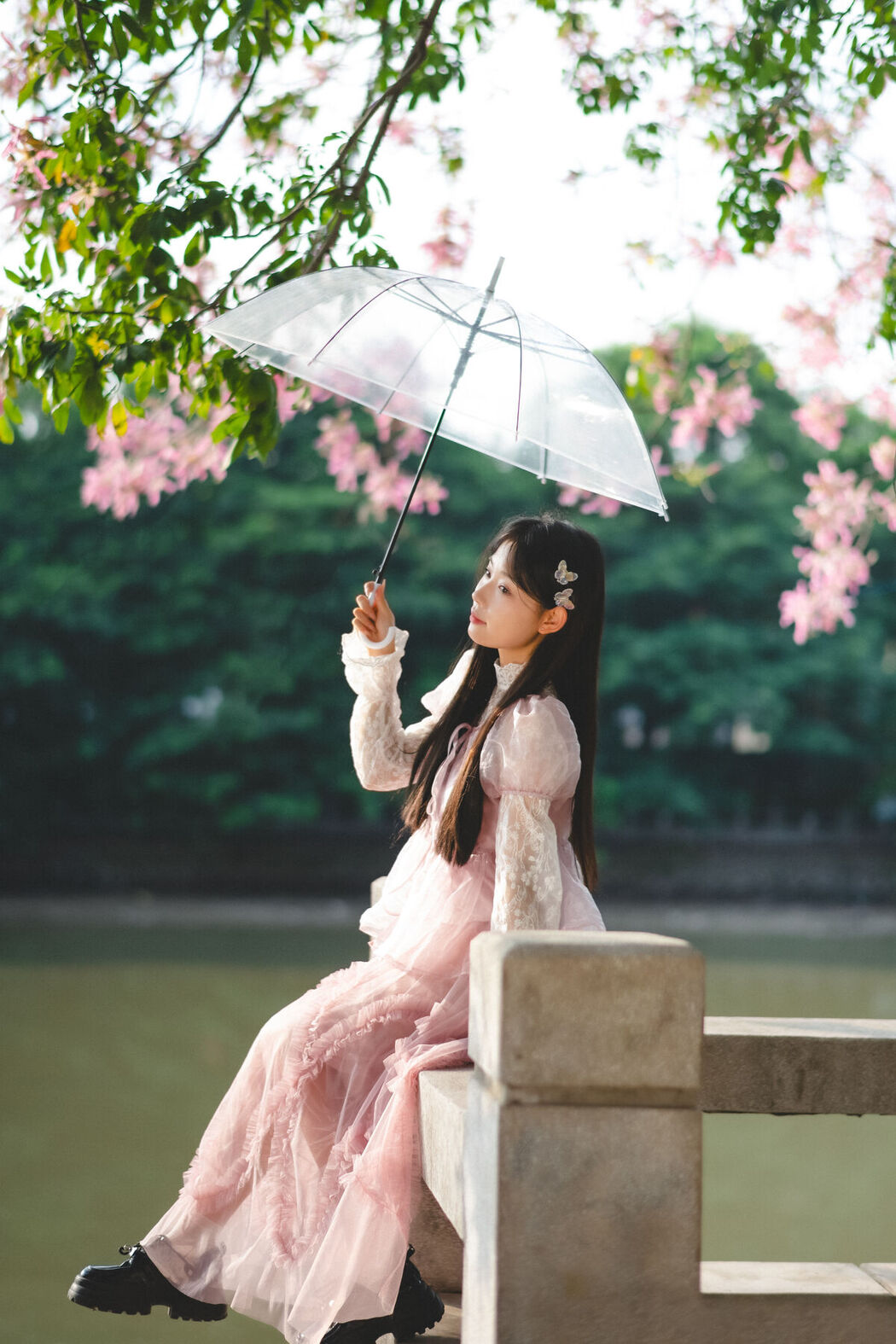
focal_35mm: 58
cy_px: 672
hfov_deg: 23.4
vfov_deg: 34.5
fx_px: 2165
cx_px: 448
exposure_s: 1/6400
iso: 400
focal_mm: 58
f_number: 1.8
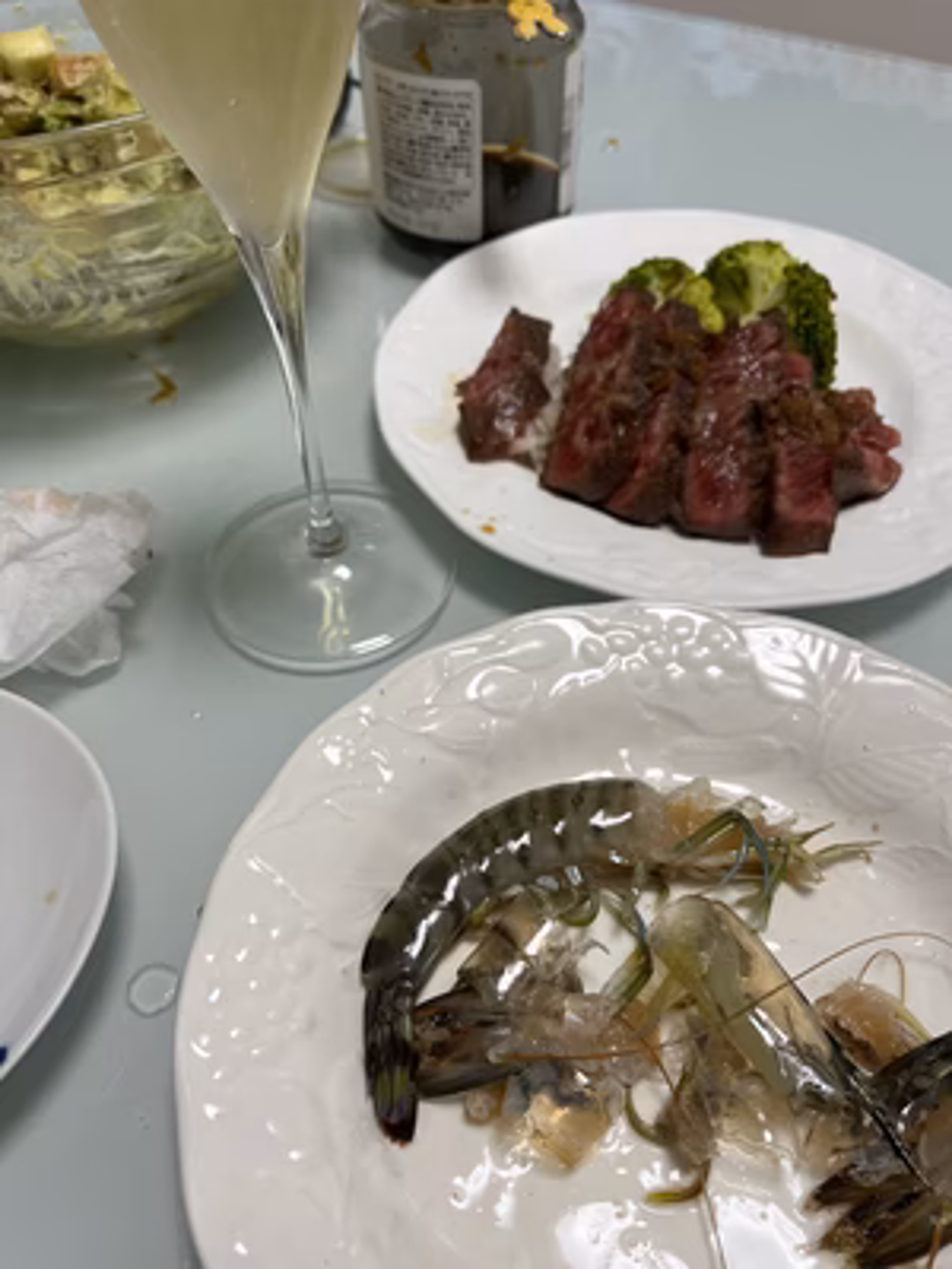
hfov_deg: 53.1
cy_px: 634
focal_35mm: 26
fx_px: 953
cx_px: 476
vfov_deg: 67.3
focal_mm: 5.1
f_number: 1.6
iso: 100
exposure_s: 1/96
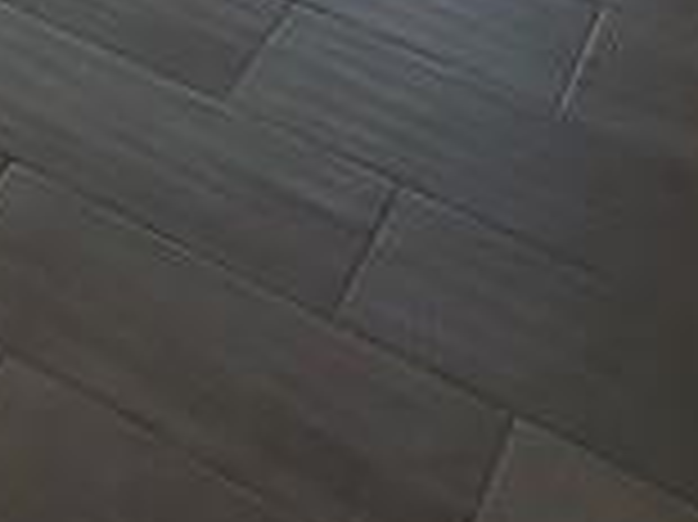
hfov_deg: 22.0
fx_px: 1733
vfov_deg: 10.9
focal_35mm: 86
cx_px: 9
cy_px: -1066
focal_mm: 1.8
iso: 80
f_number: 2.2
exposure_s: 1/59
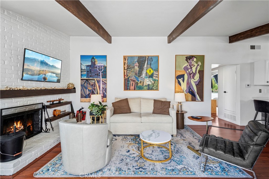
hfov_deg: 96.7
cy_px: 90
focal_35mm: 16
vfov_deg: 73.8
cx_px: 134
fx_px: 120
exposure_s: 1/30
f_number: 8
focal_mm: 16
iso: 200
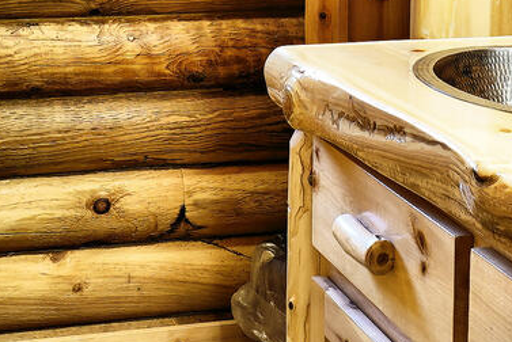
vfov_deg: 13.0
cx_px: 345
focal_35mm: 103
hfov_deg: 19.7
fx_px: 1466
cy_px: -48
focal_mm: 16
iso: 100
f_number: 7.1
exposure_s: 1/1.25
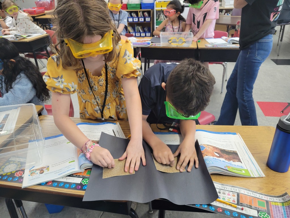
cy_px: 109
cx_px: 145
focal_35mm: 26
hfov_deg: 67.3
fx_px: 218
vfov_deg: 53.1
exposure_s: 1/120
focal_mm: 5.4
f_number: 1.8
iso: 250
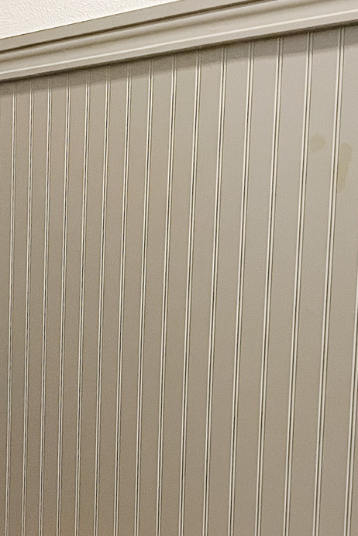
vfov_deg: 25.1
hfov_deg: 16.7
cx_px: -9
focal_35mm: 80
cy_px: 383
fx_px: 1192
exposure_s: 1/40
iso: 400
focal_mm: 5.1
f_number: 1.6
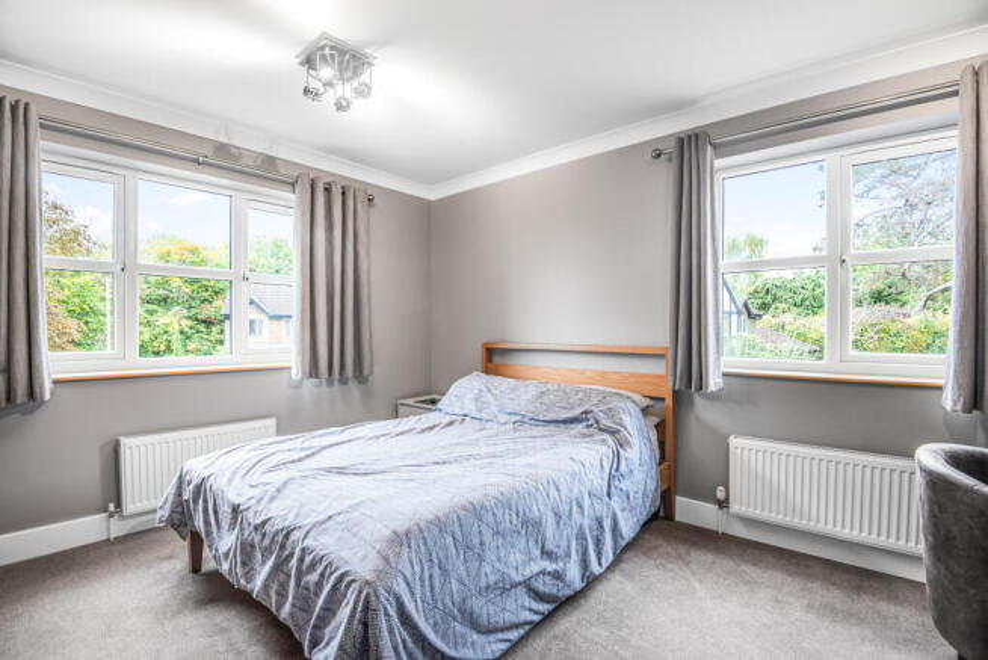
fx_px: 439
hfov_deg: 96.7
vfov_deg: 73.8
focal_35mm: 16
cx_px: 494
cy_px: 330
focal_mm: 16
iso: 200
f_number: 9
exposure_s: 1/10
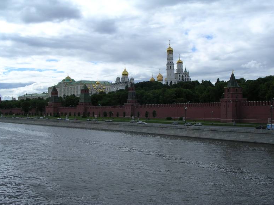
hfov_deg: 47.8
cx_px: 136
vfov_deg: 36.8
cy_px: 104
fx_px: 309
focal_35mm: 39
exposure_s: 1/365
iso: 100
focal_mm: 5.8
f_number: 5.6
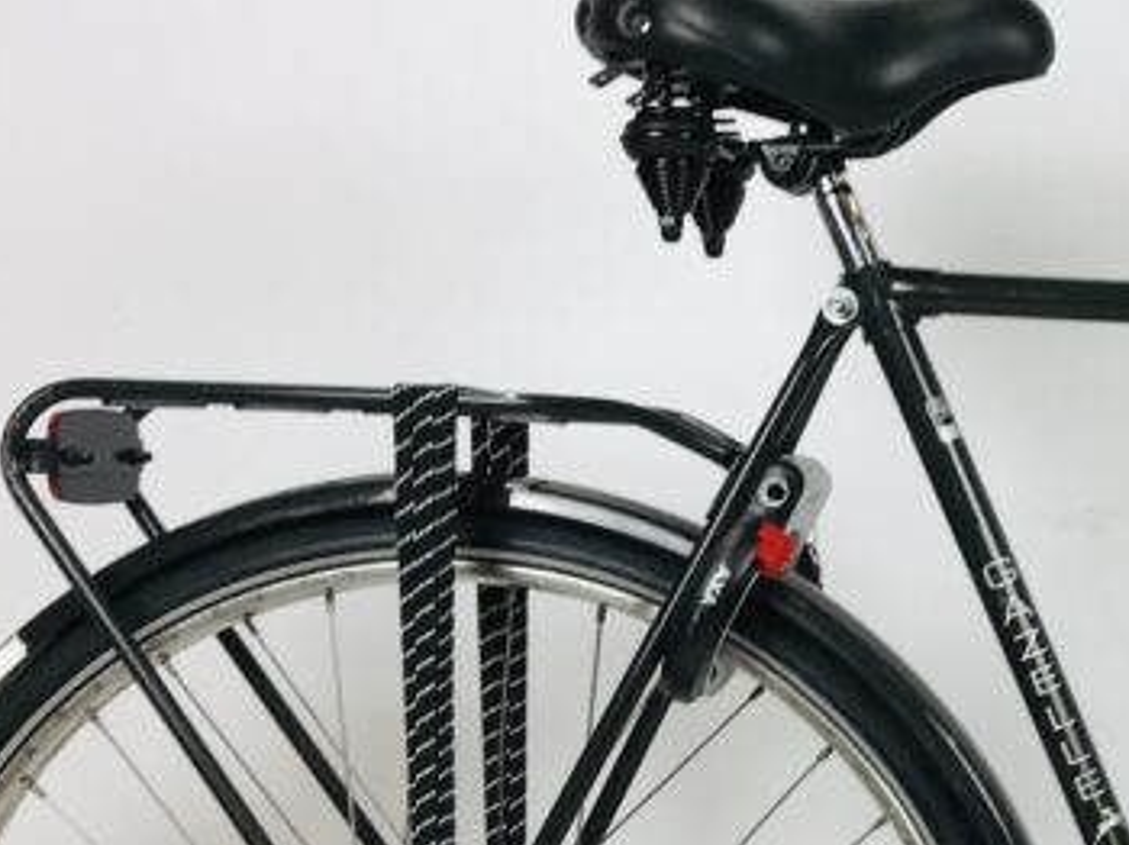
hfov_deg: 21.6
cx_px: 1455
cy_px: 668
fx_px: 2673
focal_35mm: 82
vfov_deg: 17.8
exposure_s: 1/50
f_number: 1.8
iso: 32
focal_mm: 3.99
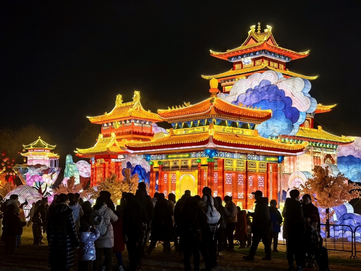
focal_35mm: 54
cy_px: 136
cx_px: 180
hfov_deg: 35.5
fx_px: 563
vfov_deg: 27.0
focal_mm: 6.98
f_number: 1.4
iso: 250
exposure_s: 1/100
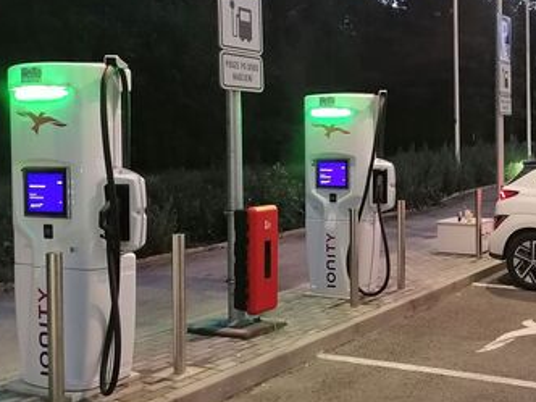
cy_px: 170
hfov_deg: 36.1
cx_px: 471
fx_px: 774
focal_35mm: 50
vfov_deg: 29.1
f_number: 1.8
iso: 320
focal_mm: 5.3
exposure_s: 1/25.7
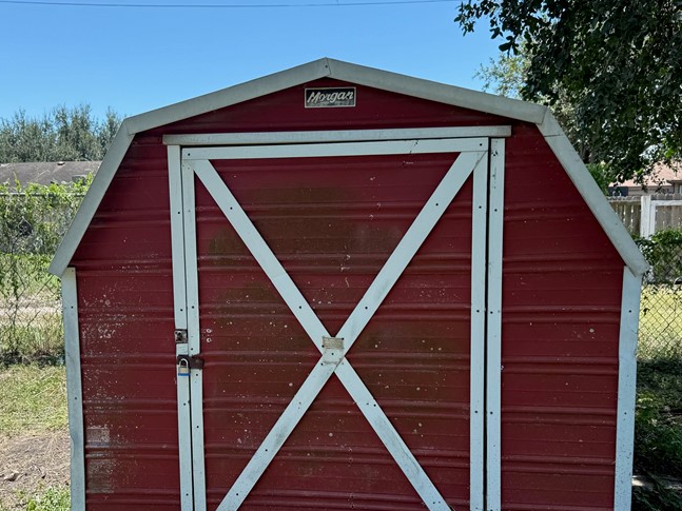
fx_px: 749
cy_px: 332
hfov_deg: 48.8
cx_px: 294
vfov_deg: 37.4
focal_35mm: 38
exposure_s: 1/1653
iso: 80
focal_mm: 6.76
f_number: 1.78
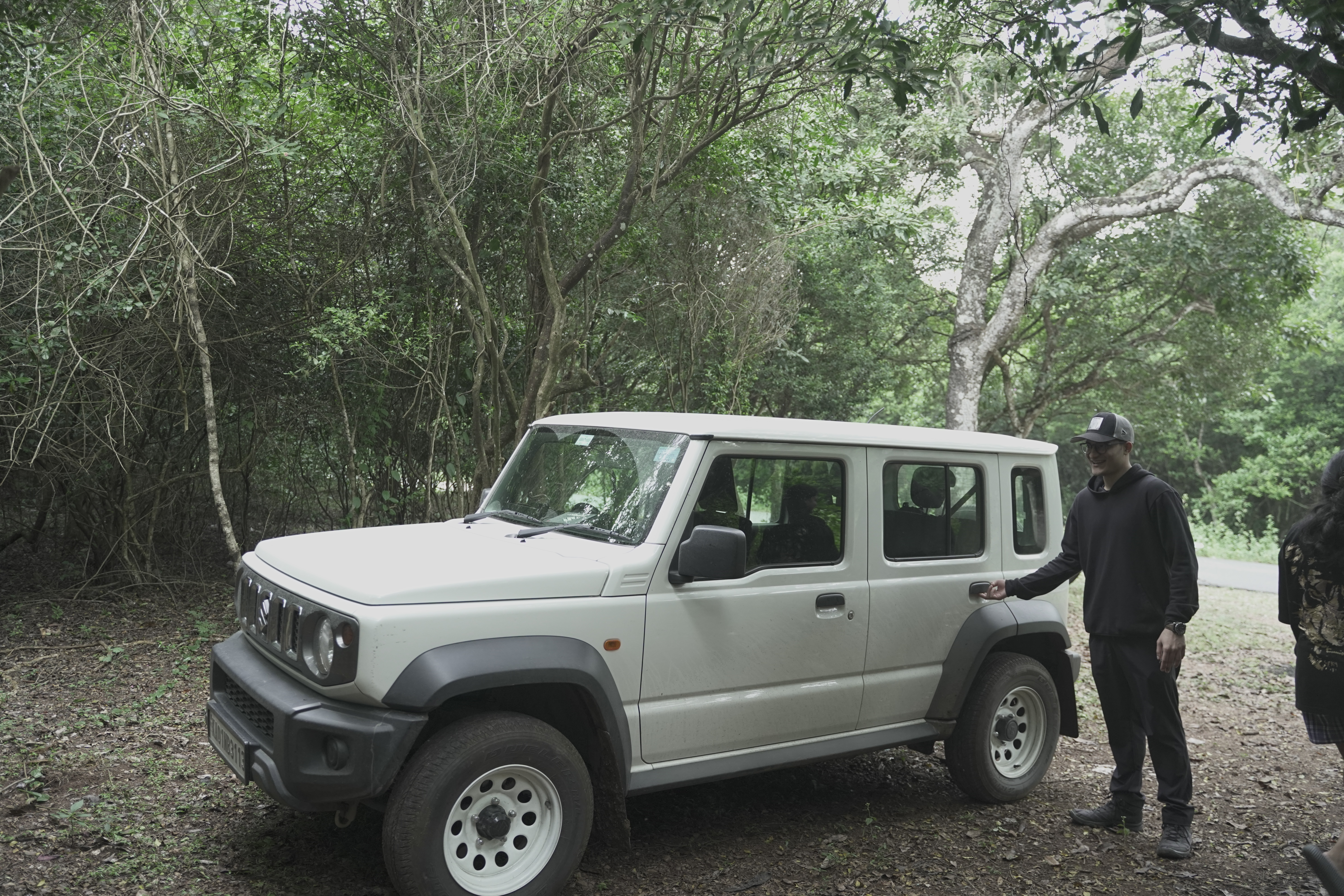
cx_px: 672
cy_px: 448
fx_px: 1045
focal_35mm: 28
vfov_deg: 46.4
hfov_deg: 65.5
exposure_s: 1/125
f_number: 2.8
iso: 1250
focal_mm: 28
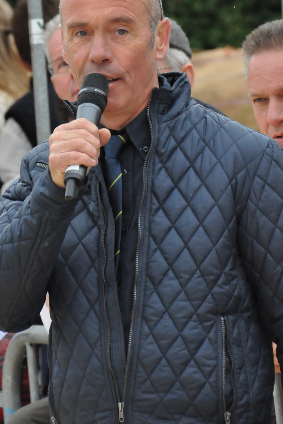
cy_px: 124
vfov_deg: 4.6
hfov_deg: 3.1
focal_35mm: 449
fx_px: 5296
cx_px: 103
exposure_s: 1/1250
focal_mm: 210
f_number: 9
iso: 3200
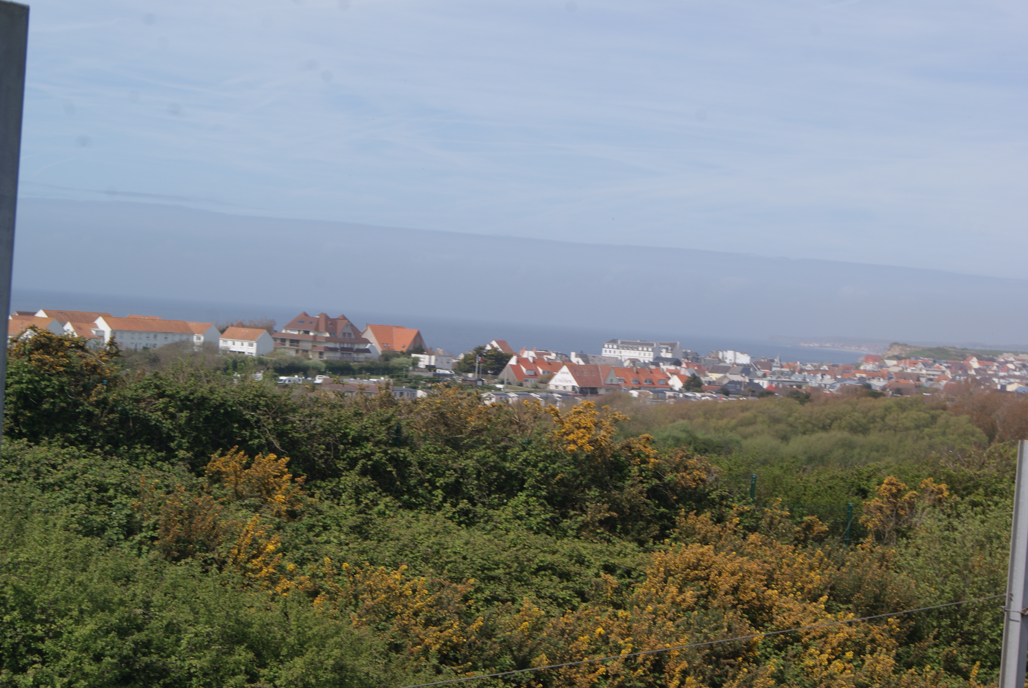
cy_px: 344
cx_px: 514
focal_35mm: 82
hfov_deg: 24.6
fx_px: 2359
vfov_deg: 16.6
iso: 100
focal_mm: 55
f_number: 13
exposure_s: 1/160
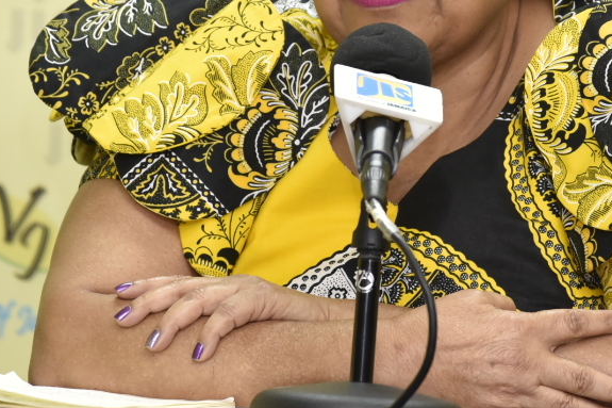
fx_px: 5744
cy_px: 47
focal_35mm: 338
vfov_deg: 4.1
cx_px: 403
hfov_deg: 6.1
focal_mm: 120
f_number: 4
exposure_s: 1/200
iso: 2000
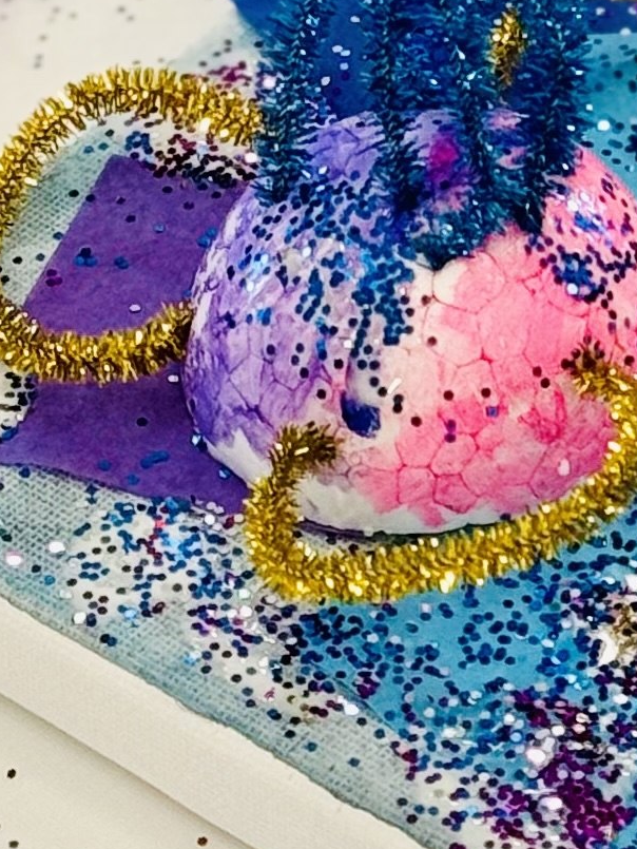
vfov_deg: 9.0
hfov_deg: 6.8
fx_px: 5225
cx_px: 1103
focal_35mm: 213
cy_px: -509
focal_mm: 6.86
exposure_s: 1/125
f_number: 1.78
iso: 50
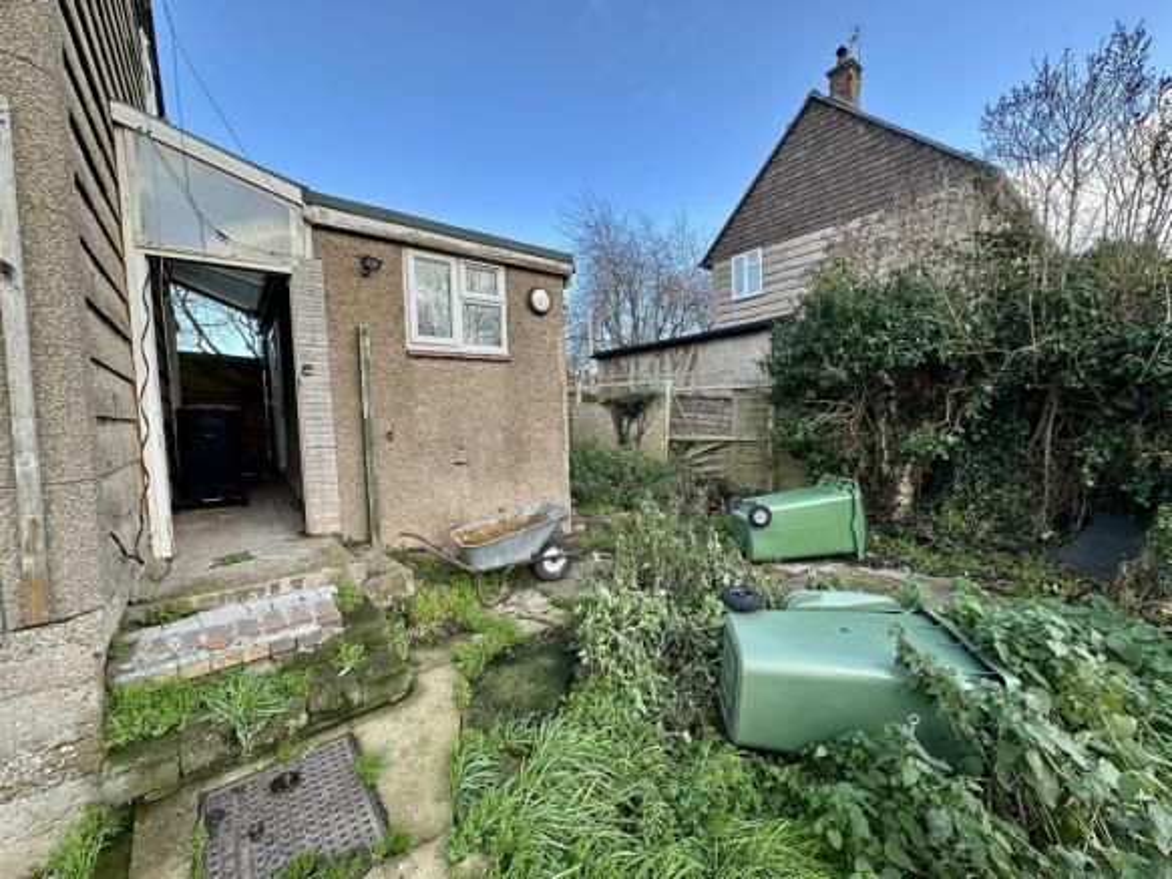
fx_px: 474
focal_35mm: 14
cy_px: 440
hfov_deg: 102.1
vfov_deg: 85.7
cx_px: 586
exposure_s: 1/163
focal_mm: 2.22
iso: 40
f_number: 2.2
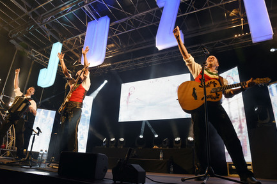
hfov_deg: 71.5
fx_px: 192
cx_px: 135
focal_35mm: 25
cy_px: 90
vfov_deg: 51.2
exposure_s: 1/80
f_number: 6.3
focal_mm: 24
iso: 1250
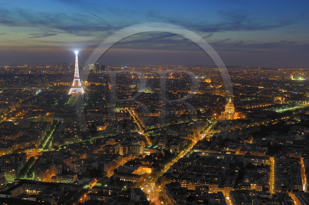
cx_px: 154
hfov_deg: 46.5
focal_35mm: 42
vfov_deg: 31.8
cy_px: 102
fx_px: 360
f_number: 5.6
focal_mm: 28
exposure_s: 2.2
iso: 100
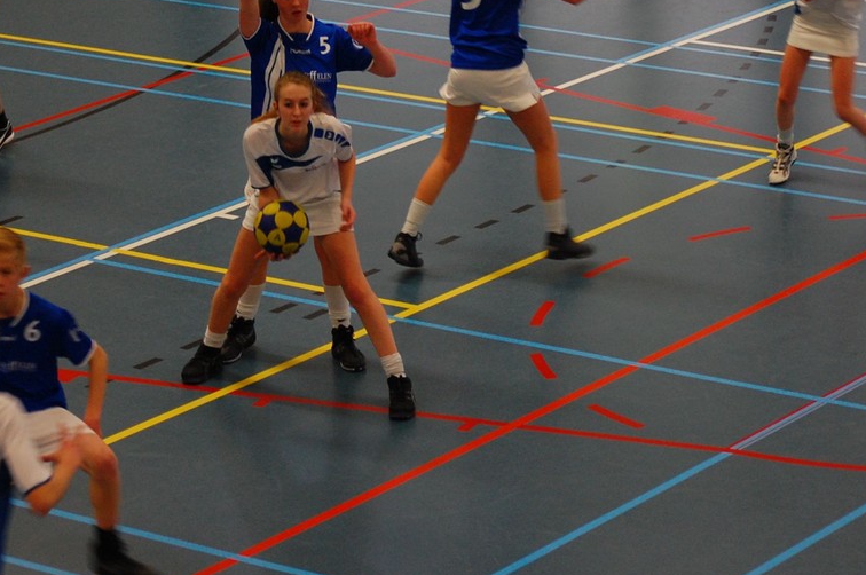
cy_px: 228
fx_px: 2683
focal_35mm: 112
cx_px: 362
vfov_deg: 12.2
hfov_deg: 18.3
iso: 800
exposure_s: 1/60
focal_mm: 55
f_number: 4
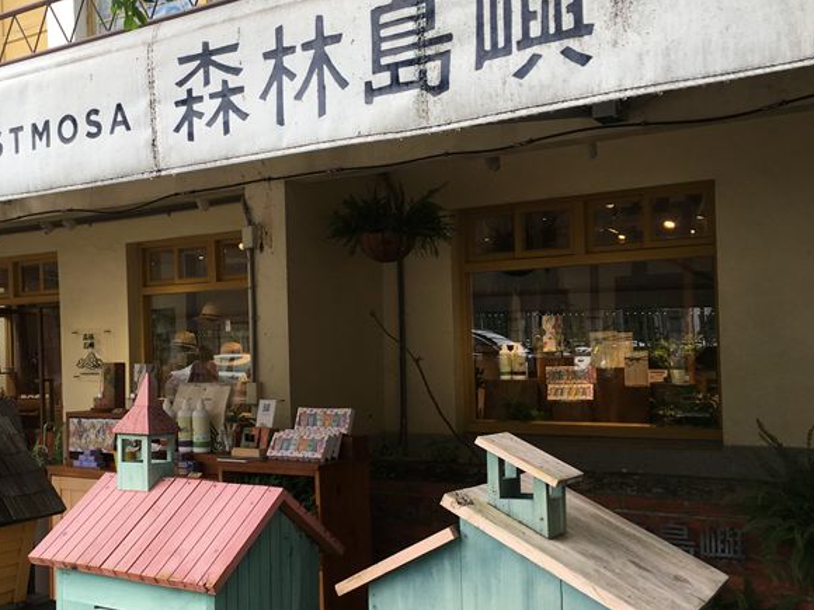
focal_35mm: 40
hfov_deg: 46.1
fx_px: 941
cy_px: 355
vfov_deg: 35.9
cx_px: 274
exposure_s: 1/172
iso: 25
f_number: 2.2
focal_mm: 4.15
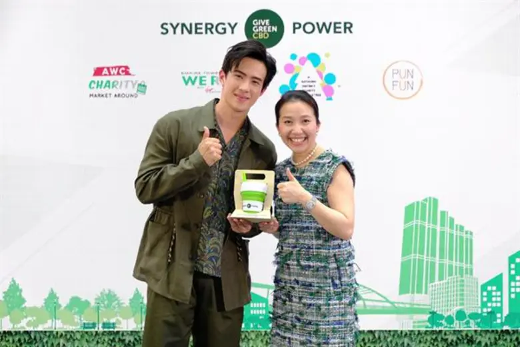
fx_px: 852
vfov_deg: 23.0
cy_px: 174
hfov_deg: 33.9
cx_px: 260
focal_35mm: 59
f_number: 4
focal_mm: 39
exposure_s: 1/80
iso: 400
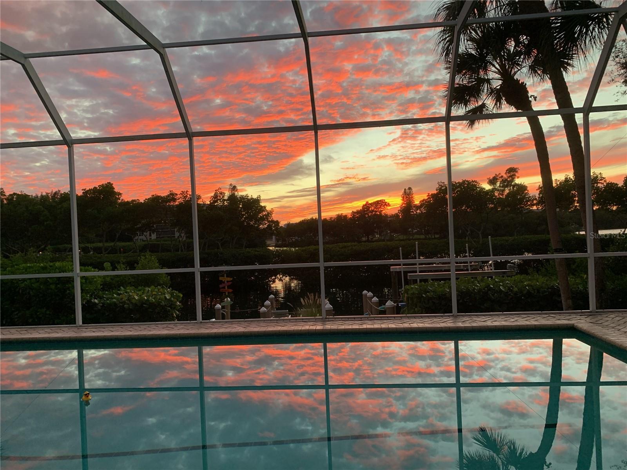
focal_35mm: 26
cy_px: 235
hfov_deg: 67.3
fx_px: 471
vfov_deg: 53.1
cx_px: 314
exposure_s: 1/60
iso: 125
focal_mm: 4.25
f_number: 1.8
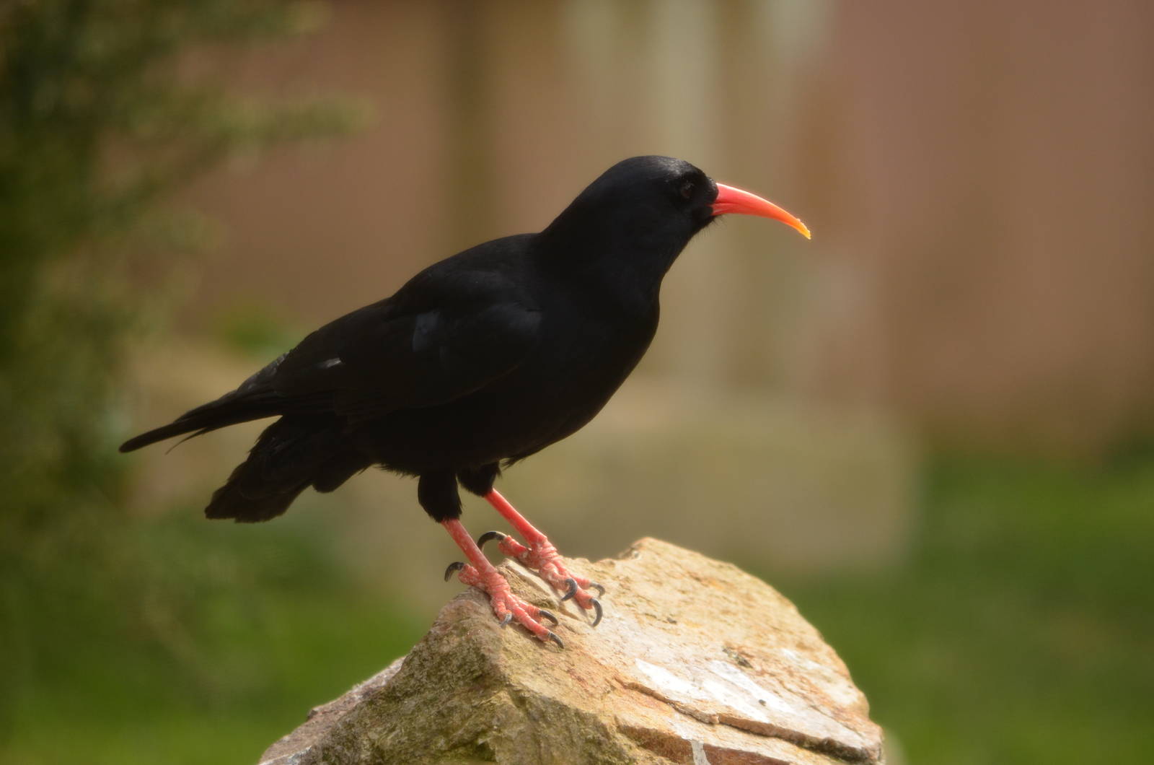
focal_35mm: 360
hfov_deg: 5.7
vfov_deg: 3.8
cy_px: 382
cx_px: 577
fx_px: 11517
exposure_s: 1/640
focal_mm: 240
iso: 400
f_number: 5.3
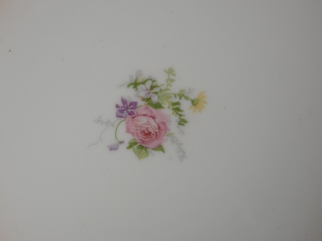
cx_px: 161
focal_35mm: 74
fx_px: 688
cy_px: 120
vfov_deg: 19.9
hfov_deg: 26.3
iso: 160
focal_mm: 13.3
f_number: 4.4
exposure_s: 1/80
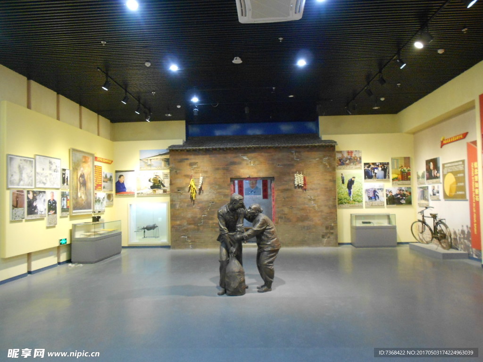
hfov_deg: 67.3
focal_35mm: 26
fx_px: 363
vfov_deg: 53.1
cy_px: 181
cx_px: 242
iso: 400
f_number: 3.2
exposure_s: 1/20
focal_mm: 4.6
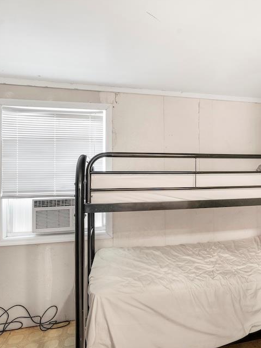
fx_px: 241
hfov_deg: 55.5
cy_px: 178
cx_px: 176
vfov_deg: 71.6
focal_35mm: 24
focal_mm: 16
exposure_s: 1
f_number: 8
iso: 500
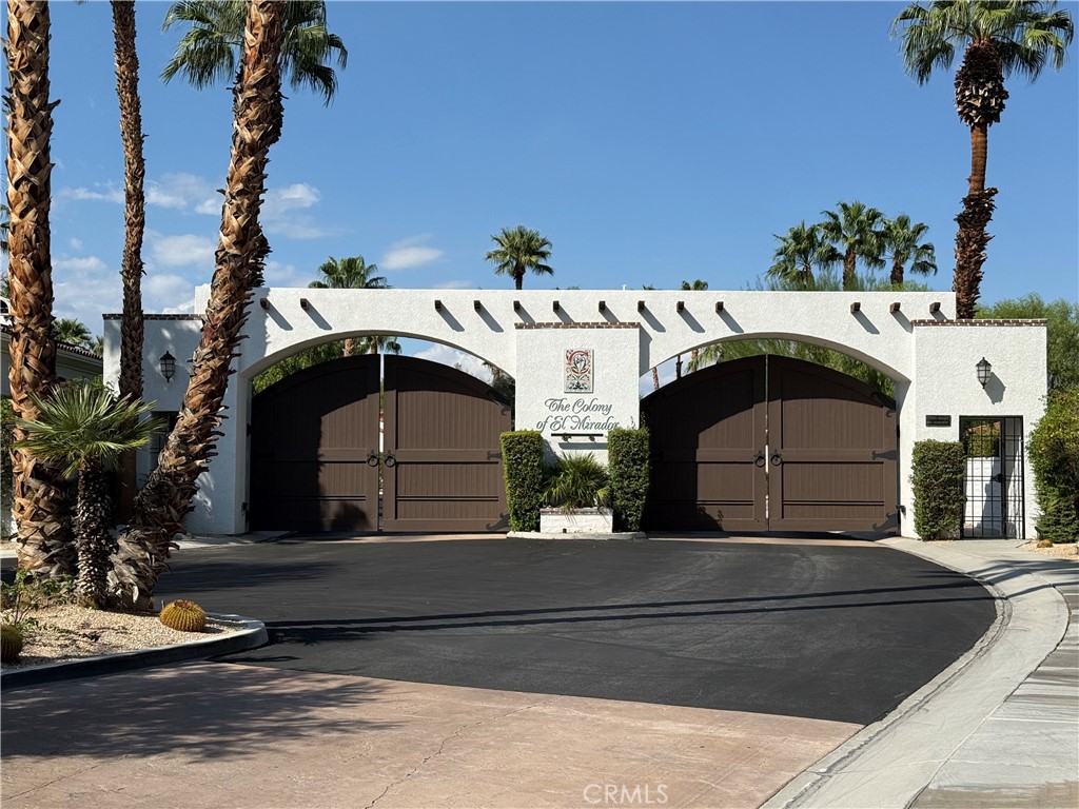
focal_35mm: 48
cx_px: 540
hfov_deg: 39.7
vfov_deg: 30.3
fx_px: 1496
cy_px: 404
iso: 64
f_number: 1.78
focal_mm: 6.76
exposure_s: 1/7874
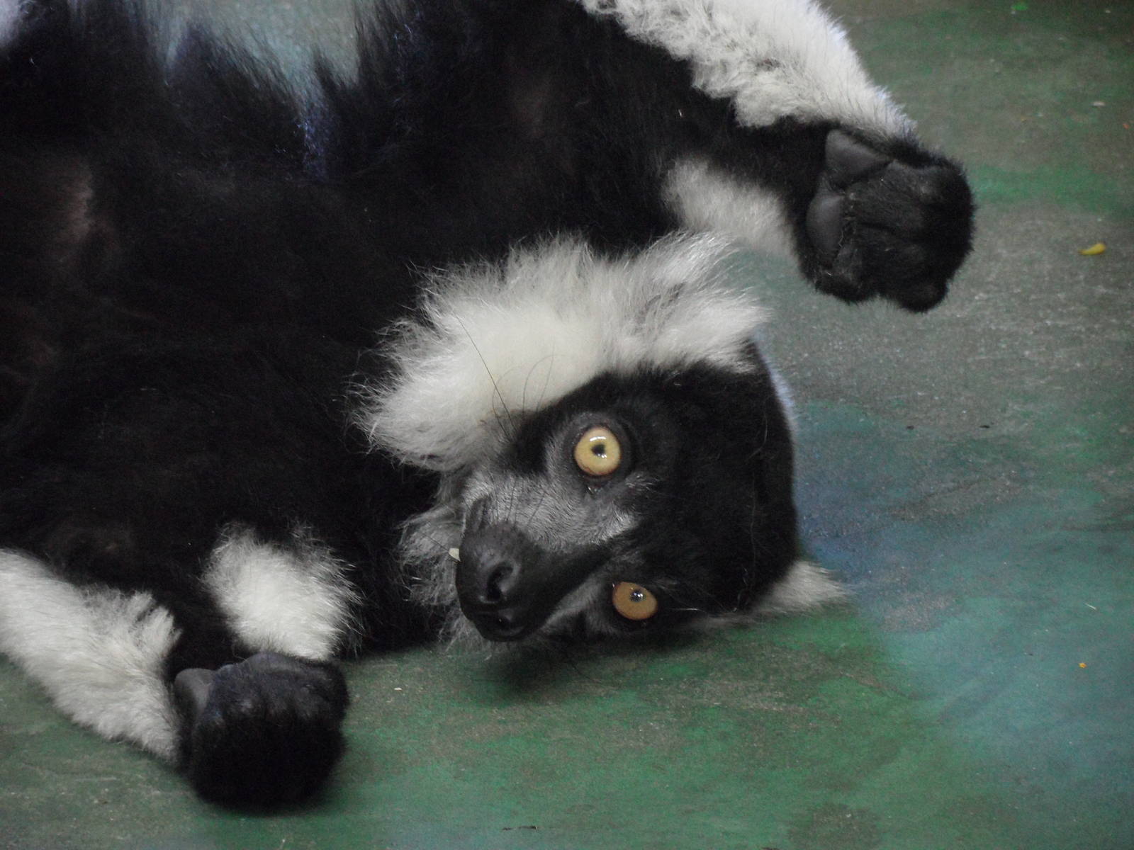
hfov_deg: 8.2
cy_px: 425
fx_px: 7862
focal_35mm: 240
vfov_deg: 6.2
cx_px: 567
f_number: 5
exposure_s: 1/8
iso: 400
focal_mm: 39.5
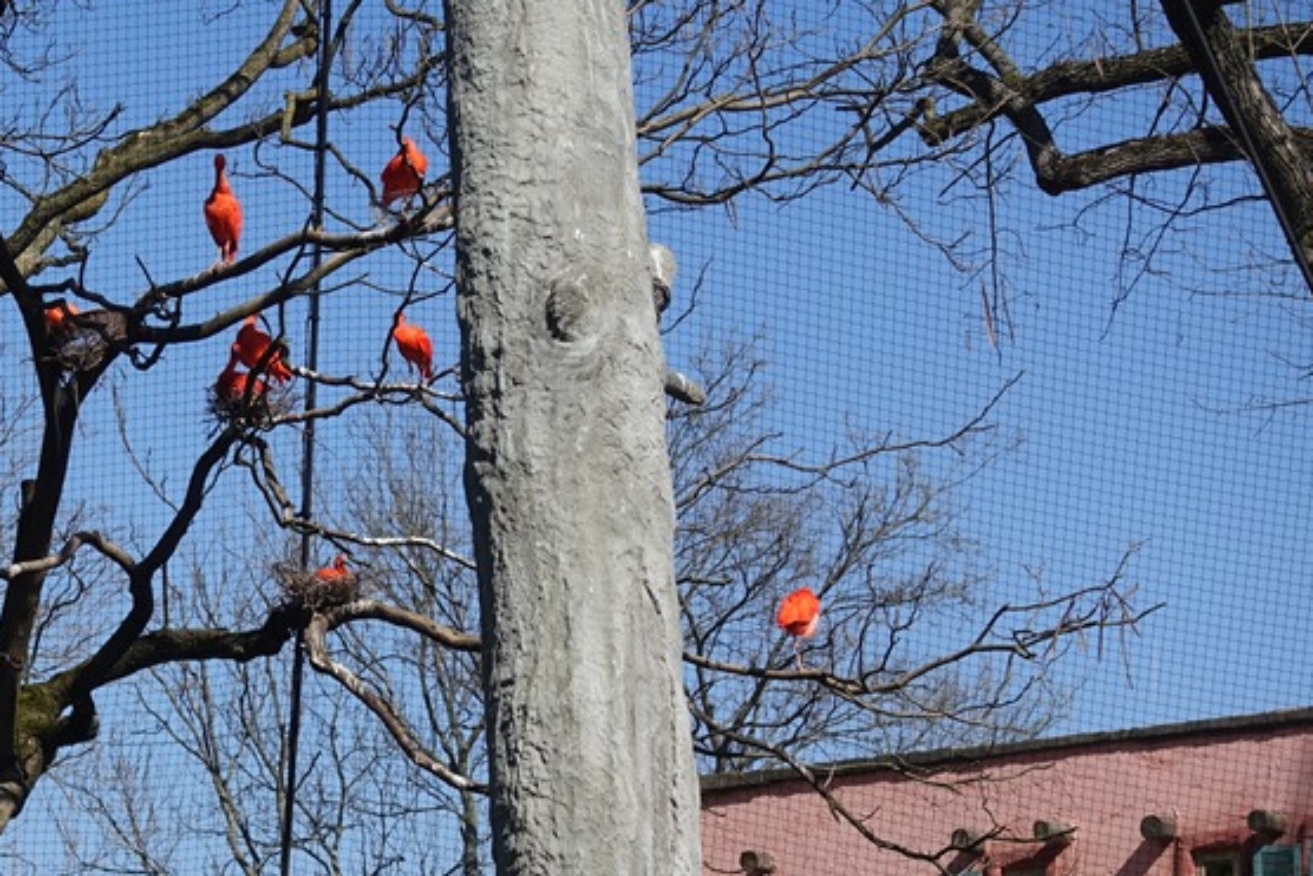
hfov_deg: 15.7
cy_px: 591
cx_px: 196
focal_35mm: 129
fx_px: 4706
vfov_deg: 10.6
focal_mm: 25.7
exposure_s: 1/500
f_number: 5.6
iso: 125
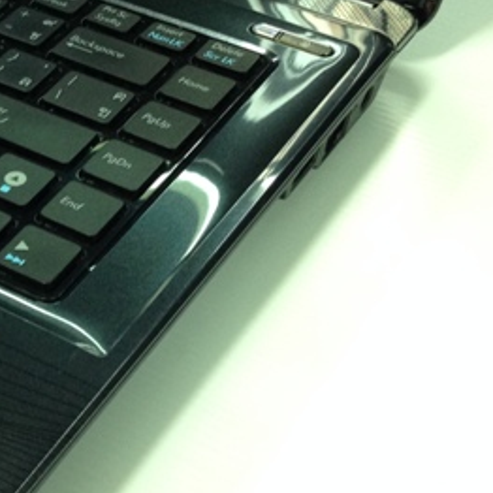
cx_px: -62
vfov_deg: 19.5
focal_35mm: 89
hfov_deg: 18.7
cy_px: 203
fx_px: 1434
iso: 100
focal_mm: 4.12
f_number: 2.4
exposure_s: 1/20
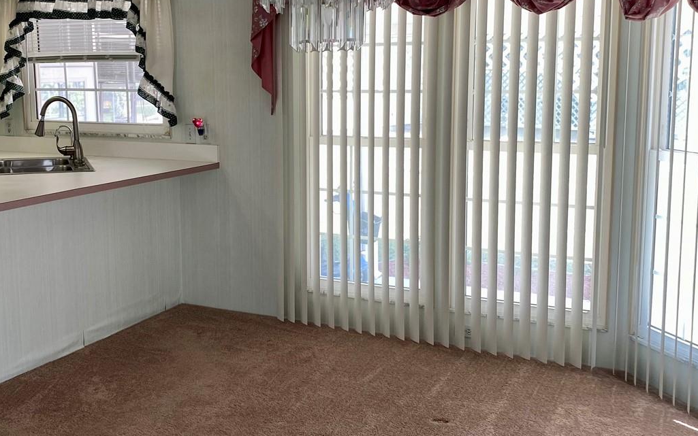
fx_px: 818
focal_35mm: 43
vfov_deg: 29.8
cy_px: 183
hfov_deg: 46.0
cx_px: 281
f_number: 1.8
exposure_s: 1/120
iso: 32
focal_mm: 4.25
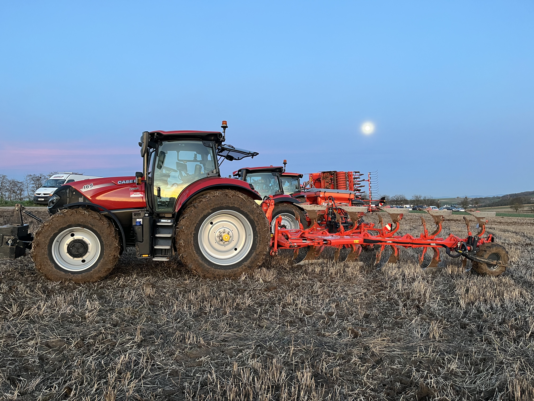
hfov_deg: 67.3
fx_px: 401
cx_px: 267
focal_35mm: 26
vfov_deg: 53.1
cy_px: 200
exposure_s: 1/51
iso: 160
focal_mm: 5.1
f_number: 1.6
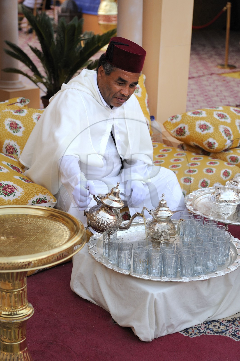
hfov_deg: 19.4
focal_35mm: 70
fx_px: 701
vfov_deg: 28.9
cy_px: 180
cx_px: 120
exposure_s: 1/100
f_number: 5
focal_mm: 70
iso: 800
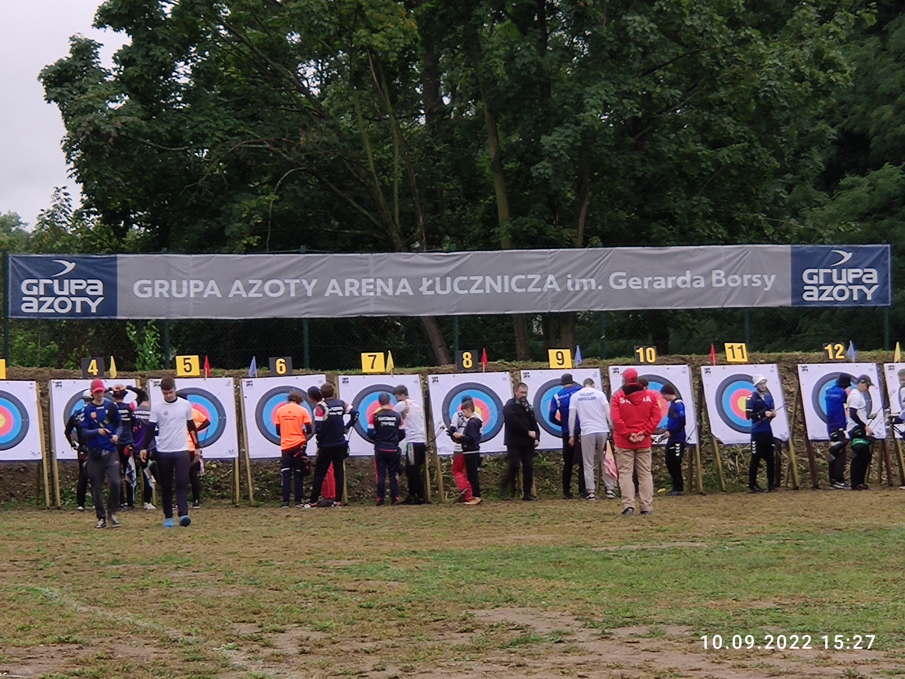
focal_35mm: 164
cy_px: 340
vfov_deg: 9.1
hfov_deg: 12.0
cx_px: 452
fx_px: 4288
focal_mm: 6.22
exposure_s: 1/573
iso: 100
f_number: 2.2
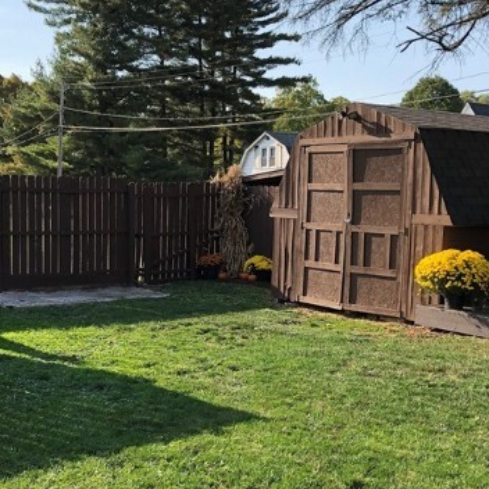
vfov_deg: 31.6
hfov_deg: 31.6
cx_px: 222
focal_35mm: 54
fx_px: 863
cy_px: 288
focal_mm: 3.99
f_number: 1.8
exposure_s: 1/842
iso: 20
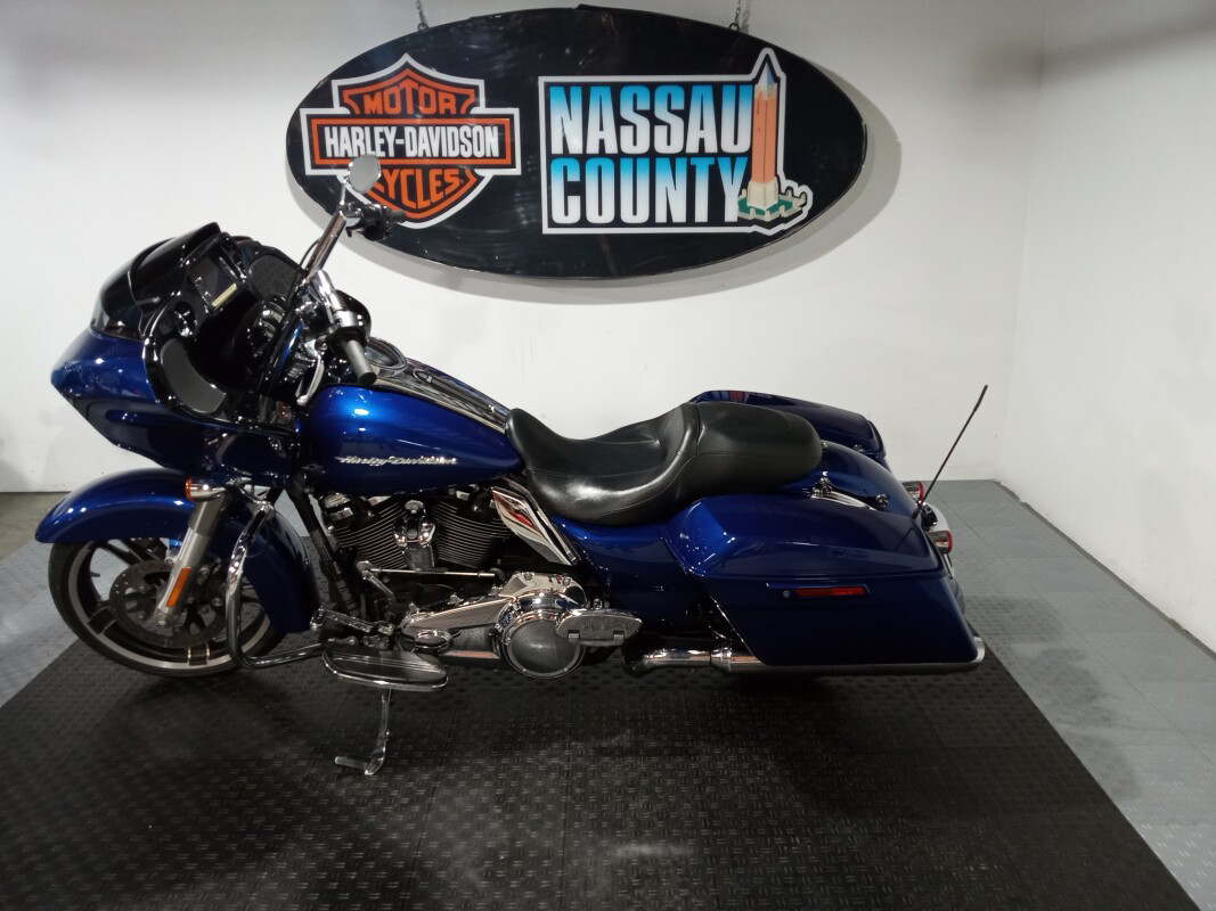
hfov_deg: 63.4
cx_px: 608
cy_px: 456
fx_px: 983
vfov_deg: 49.7
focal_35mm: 28
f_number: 2.2
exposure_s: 1/40
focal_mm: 3.71
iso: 378
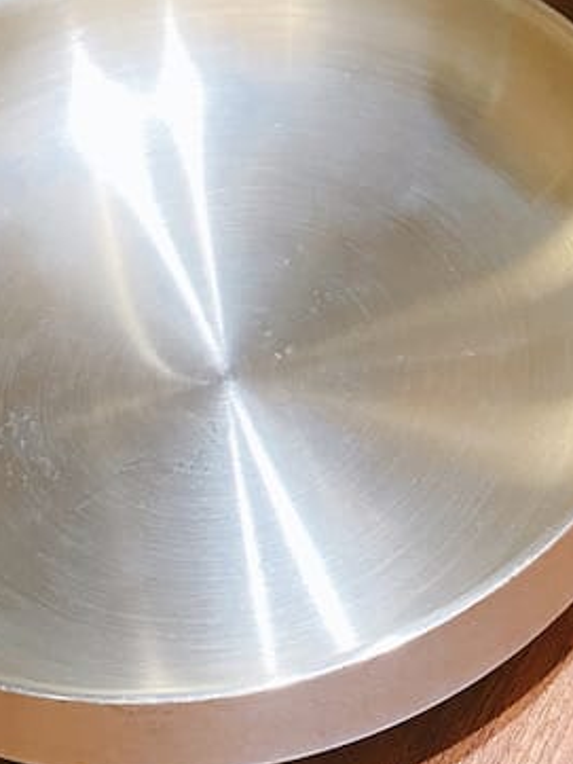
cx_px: 503
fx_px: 2118
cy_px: -266
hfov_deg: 15.3
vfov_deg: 18.8
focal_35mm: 96
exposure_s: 1/60
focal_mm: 4.25
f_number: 1.8
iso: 200
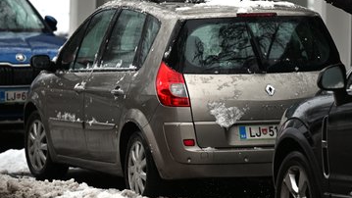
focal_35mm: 292
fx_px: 2726
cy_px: 50
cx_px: 229
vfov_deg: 4.2
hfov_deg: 7.4
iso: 250
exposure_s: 1/640
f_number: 2.8
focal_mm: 200
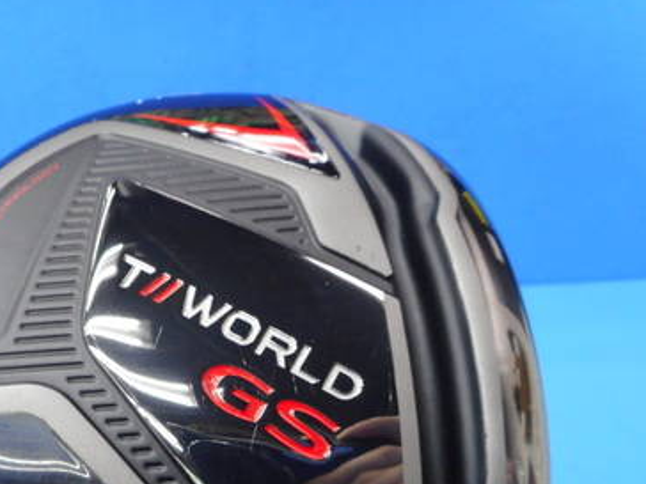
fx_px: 821
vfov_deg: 31.6
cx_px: 209
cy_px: 418
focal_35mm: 44
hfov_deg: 42.3
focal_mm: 4.5
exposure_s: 1/30
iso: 180
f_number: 3.7
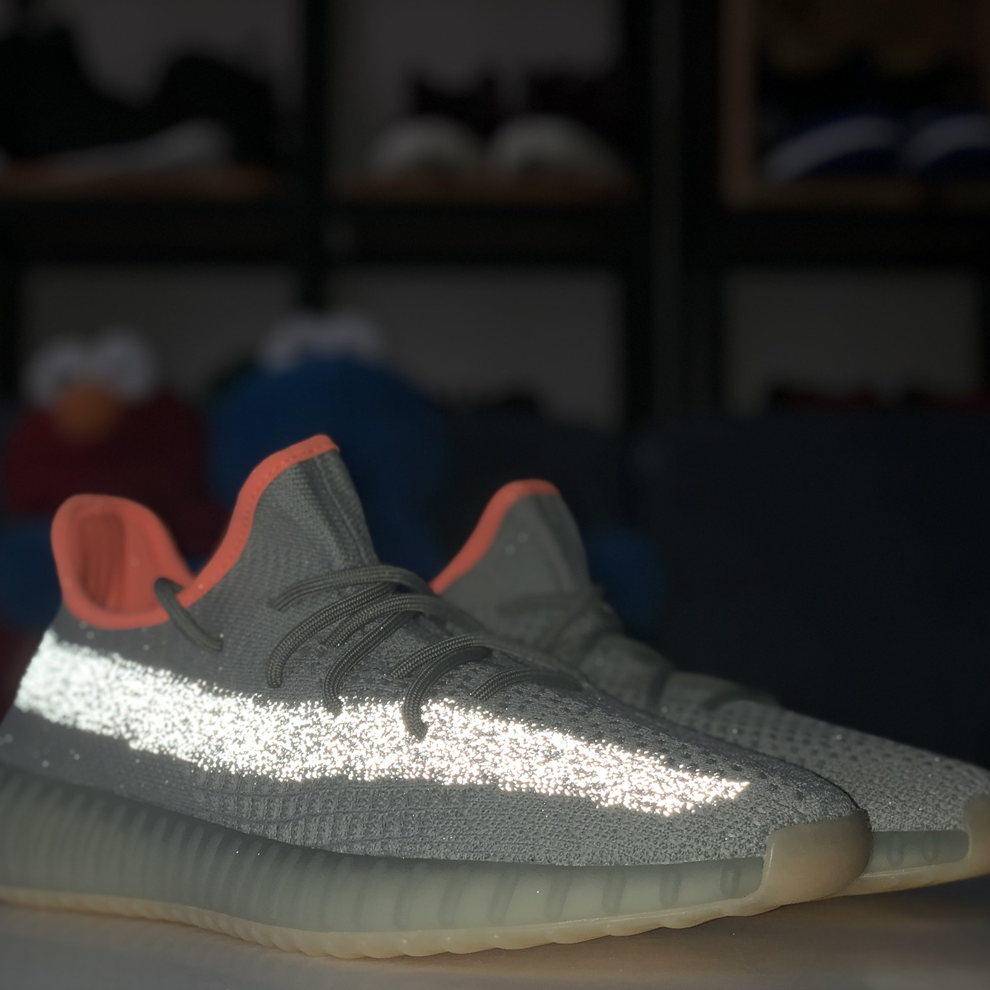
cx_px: 496
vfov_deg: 27.7
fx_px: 2006
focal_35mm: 62
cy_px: 493
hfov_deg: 27.7
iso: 16
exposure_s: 1/52
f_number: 2.4
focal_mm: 6
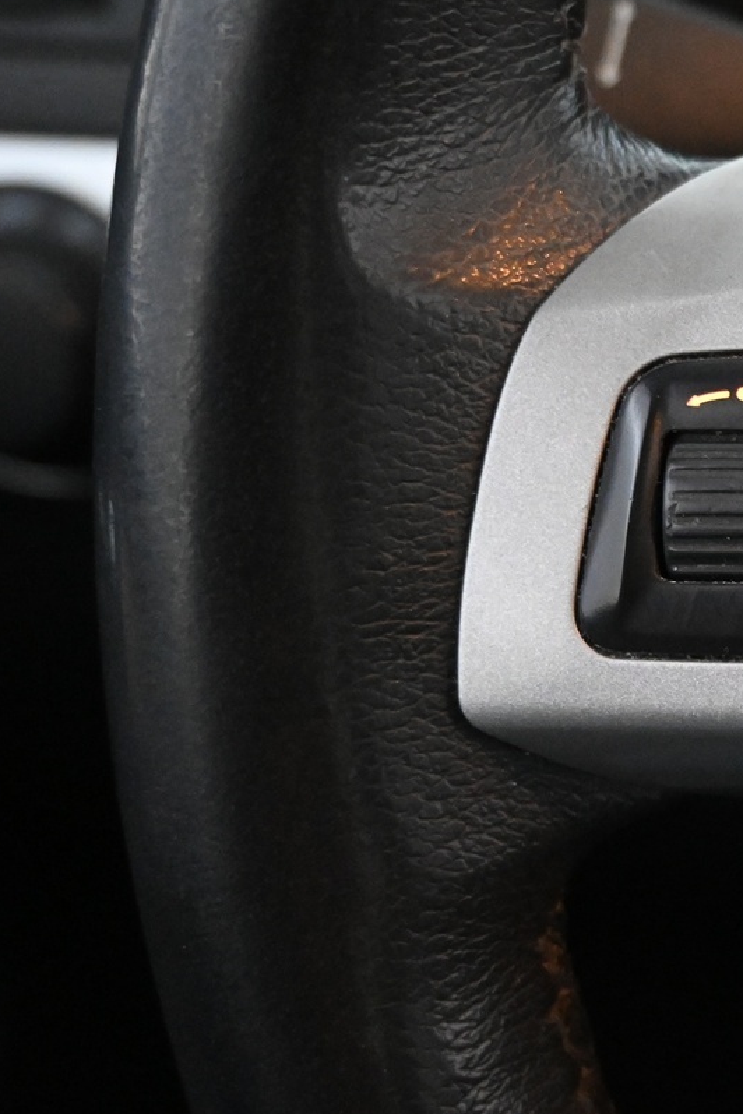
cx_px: 968
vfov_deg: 29.4
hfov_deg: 18.5
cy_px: 549
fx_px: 2121
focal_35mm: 69
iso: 6400
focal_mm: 22.5
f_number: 4
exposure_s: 1/40
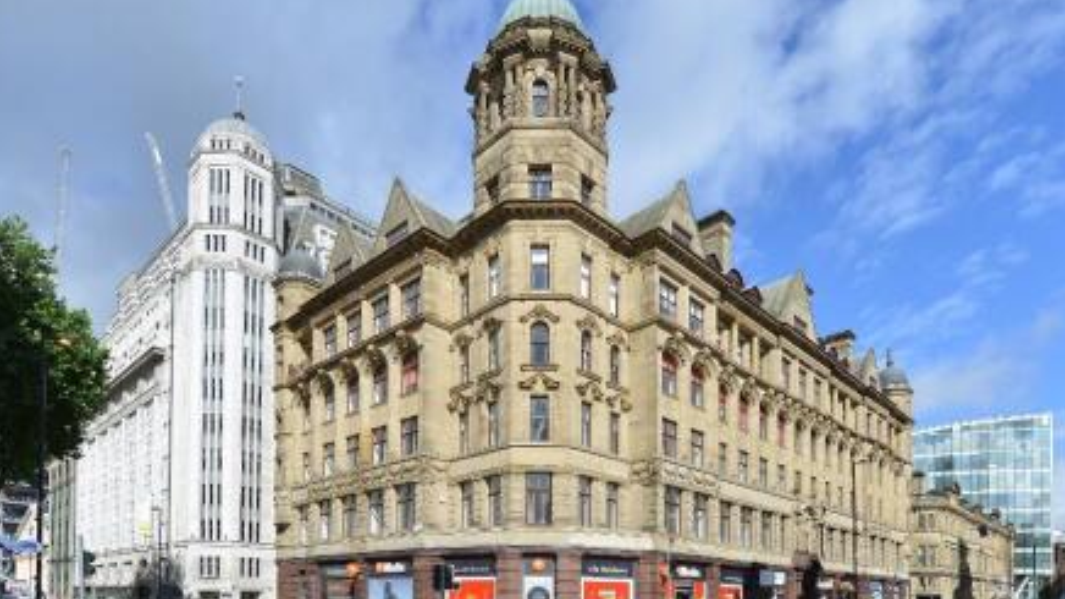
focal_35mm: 16
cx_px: 518
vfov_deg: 66.9
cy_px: 324
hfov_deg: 99.4
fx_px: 452
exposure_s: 1/500
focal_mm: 14
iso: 100
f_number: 4.5
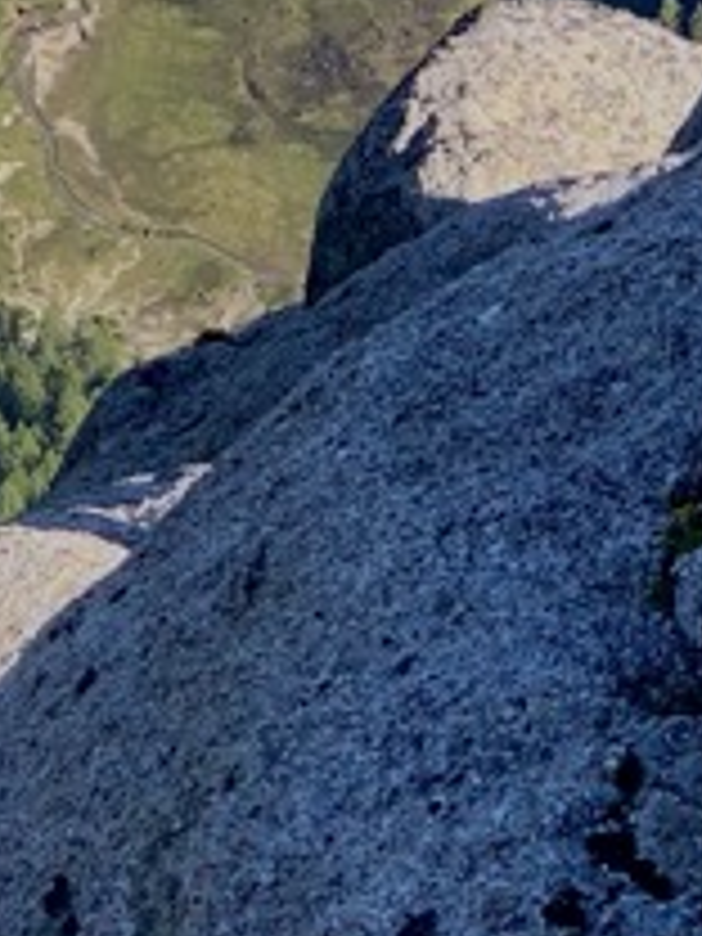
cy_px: -522
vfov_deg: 7.6
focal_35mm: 256
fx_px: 6922
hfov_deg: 5.8
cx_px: -90
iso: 16
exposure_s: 1/338
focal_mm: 6
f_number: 2.4
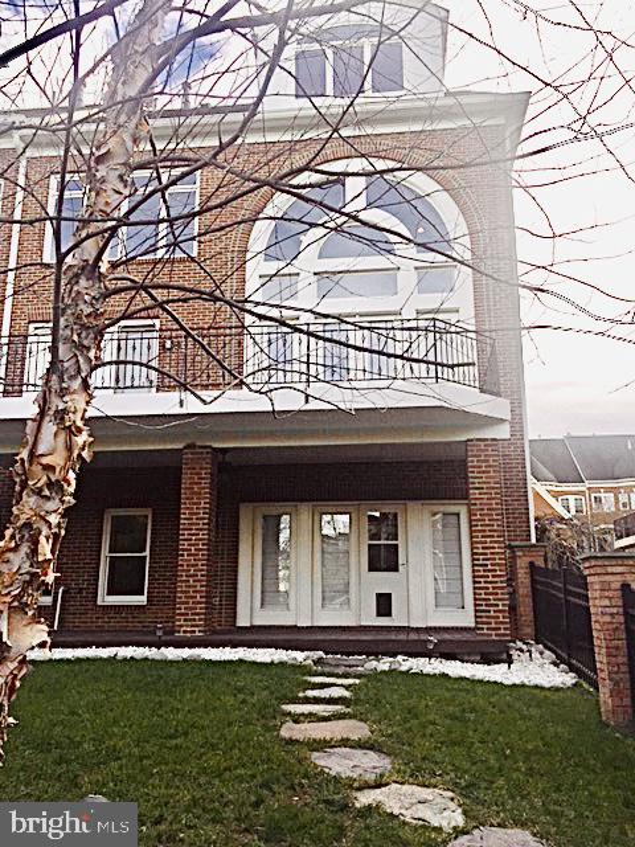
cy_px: 424
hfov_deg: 48.2
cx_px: 318
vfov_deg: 61.7
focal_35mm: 29
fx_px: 709
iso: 32
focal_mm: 4.15
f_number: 2.2
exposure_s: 1/403
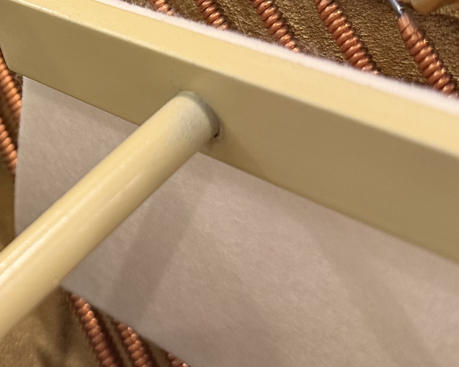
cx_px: -14
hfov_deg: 27.6
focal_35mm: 64
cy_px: 44
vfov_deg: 23.3
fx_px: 869
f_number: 1.78
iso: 320
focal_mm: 6.76
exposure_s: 1/60
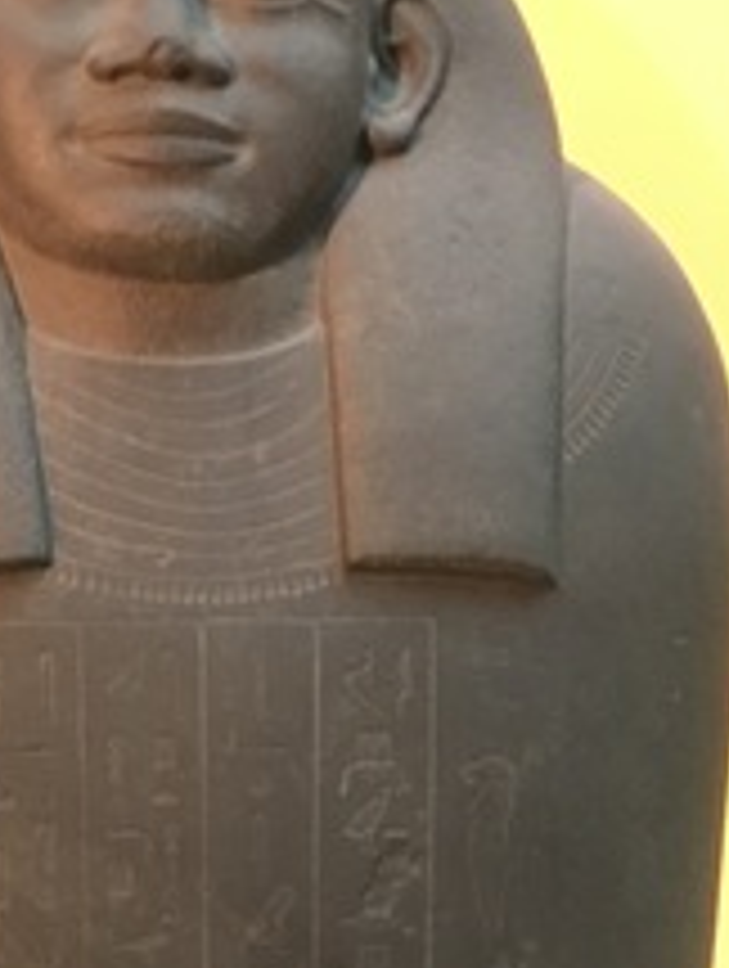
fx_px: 2212
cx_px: 346
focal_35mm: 79
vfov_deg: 23.6
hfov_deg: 18.7
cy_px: 986
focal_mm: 4.15
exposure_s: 1/17
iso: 500
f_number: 2.2
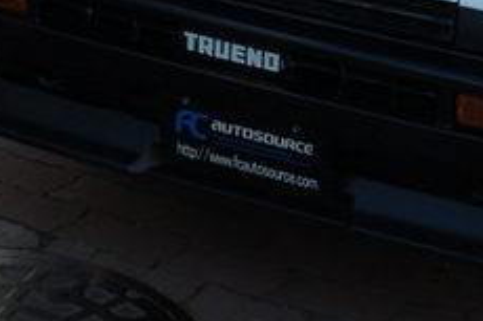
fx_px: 2520
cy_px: -188
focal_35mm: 188
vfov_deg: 7.2
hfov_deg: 10.7
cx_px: 624
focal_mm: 36
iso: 200
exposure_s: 1/200
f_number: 7.1
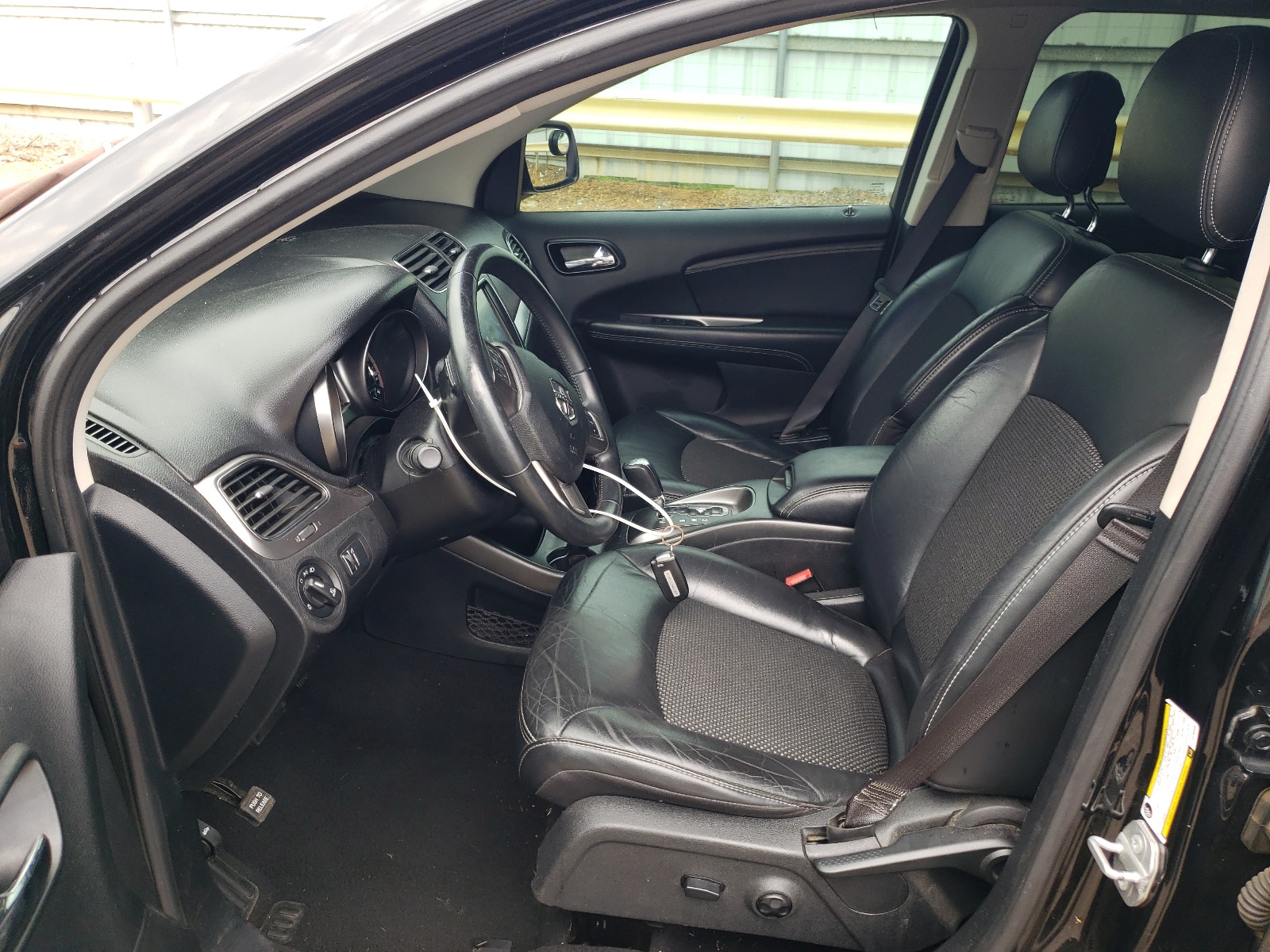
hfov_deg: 67.3
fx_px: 954
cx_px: 635
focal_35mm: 26
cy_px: 476
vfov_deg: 53.1
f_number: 1.5
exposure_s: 1/238
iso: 50
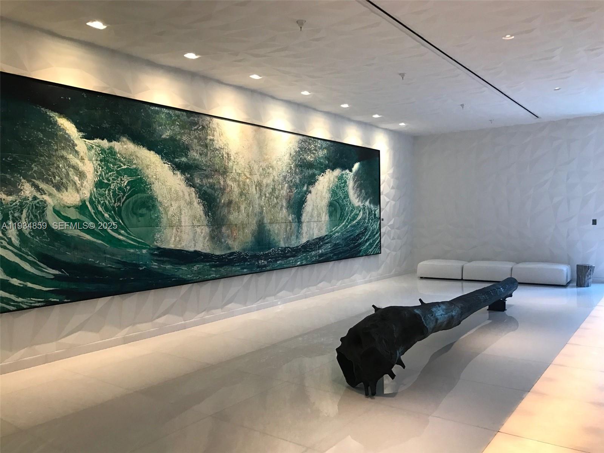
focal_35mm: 28
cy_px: 226
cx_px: 302
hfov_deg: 63.4
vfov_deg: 49.7
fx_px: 489
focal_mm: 3.99
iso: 40
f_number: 1.8
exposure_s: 1/18
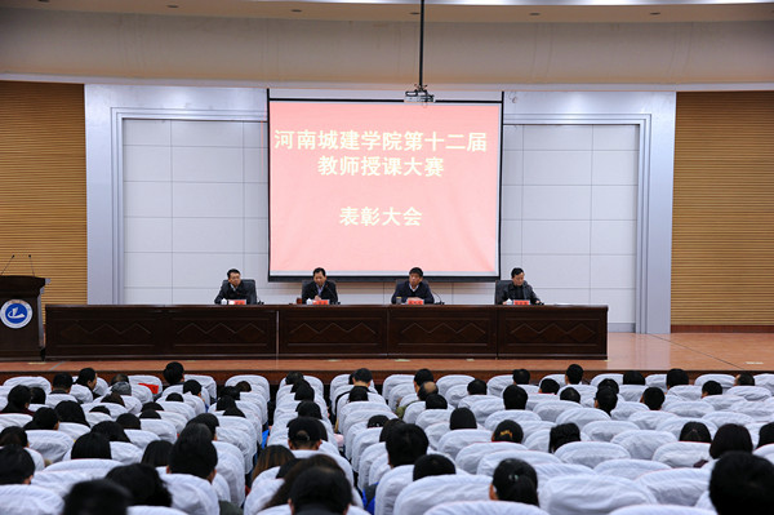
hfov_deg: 31.0
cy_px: 258
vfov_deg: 20.9
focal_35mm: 65
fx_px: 1396
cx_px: 387
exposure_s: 1/15
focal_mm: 65
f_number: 4.8
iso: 800
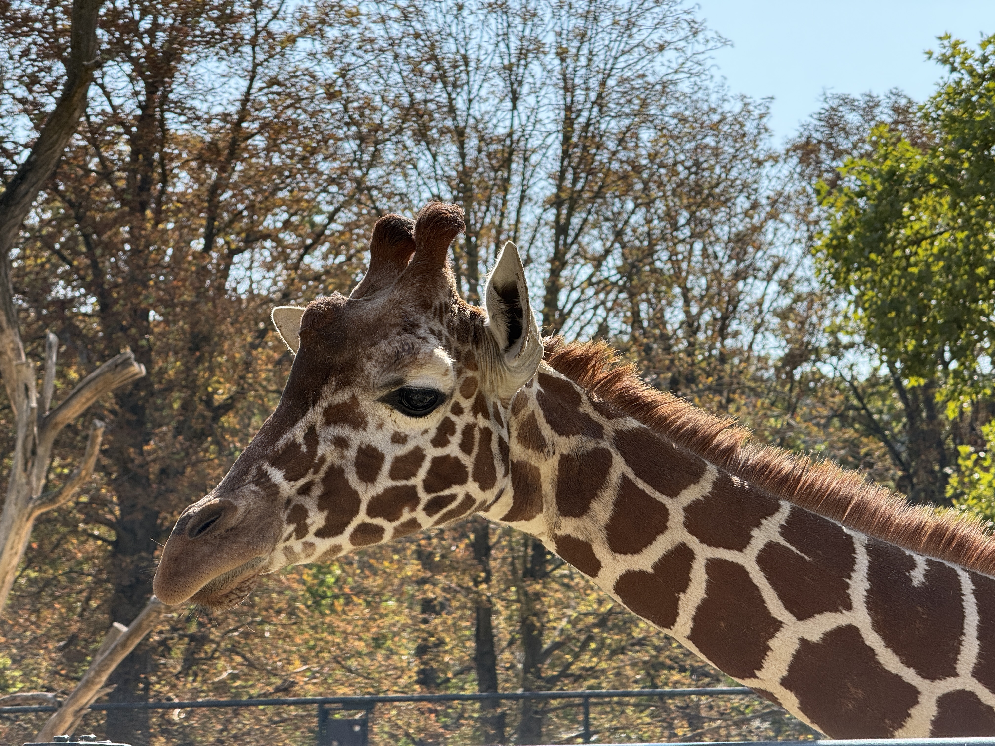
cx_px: 498
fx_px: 3449
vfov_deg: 12.3
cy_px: 373
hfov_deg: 16.4
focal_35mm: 120
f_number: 2.8
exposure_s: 1/464
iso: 50
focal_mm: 15.66
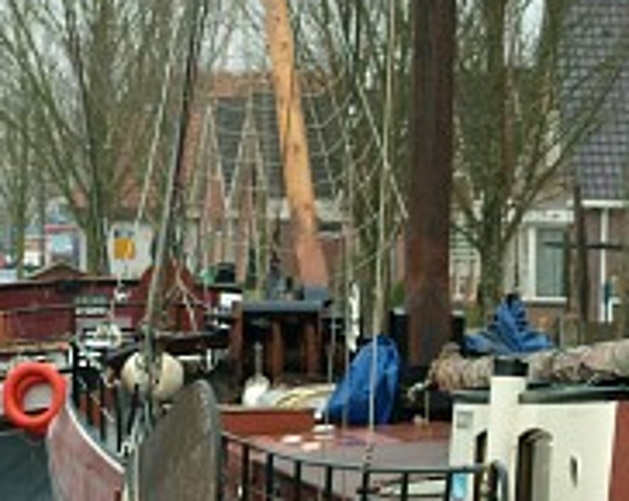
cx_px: 55
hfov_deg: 6.5
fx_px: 5539
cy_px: 358
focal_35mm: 298
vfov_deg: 5.2
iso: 400
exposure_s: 1/180
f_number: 5.6
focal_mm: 85
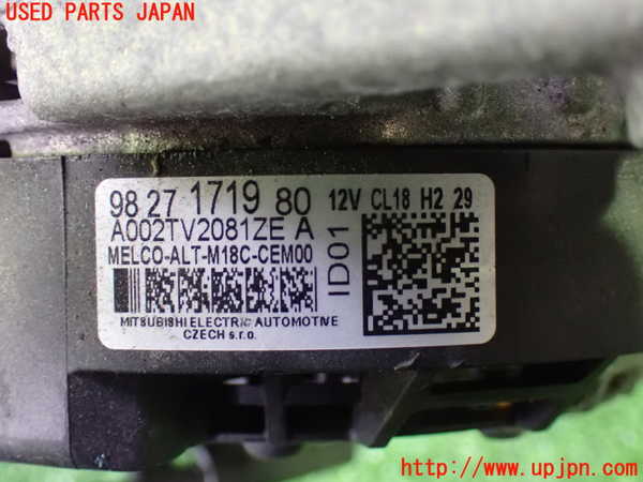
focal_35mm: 50
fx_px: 929
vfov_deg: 29.1
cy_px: 241
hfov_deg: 38.2
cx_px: 322
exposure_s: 1/15
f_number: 3.2
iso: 1600
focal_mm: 9.01
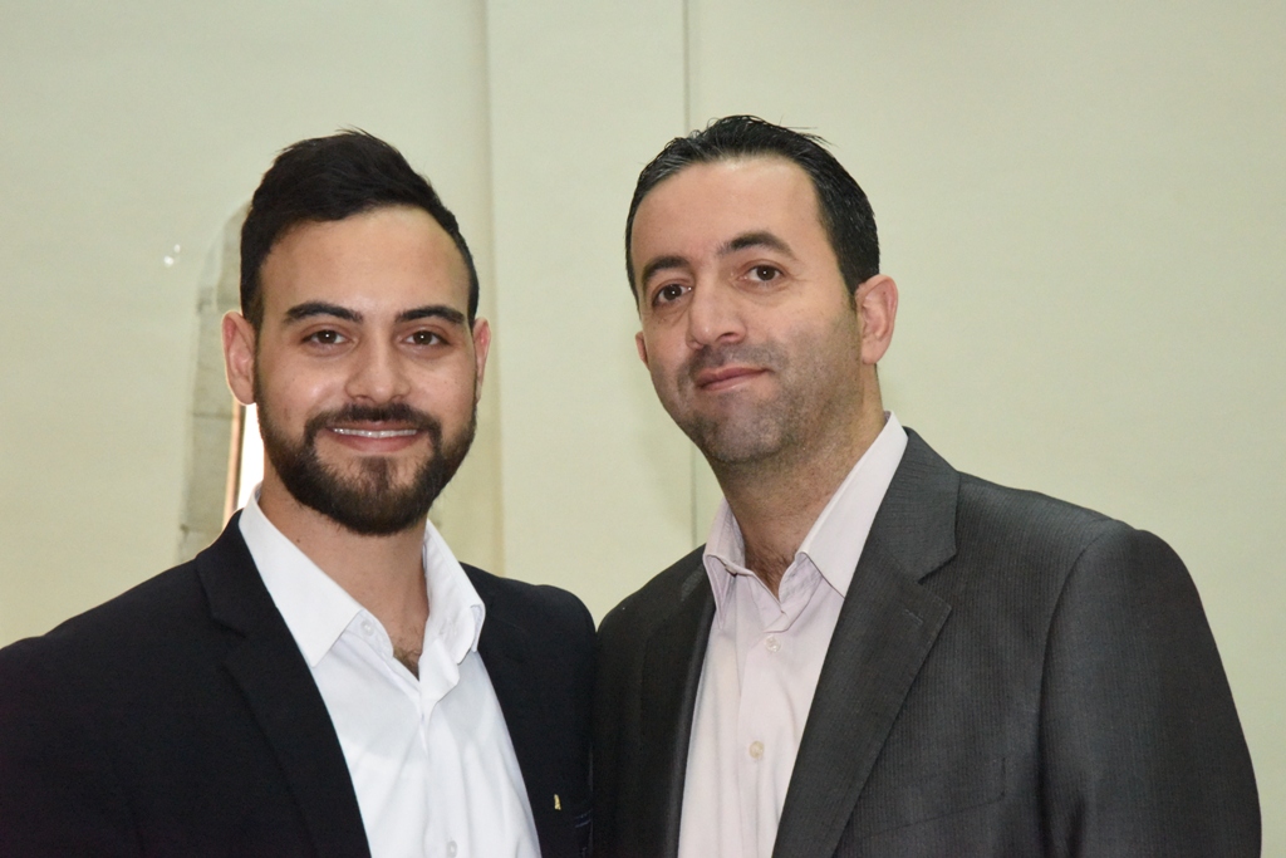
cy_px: 429
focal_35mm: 120
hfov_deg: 17.1
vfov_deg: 11.4
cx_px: 643
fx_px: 4287
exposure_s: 1/250
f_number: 13
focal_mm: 120
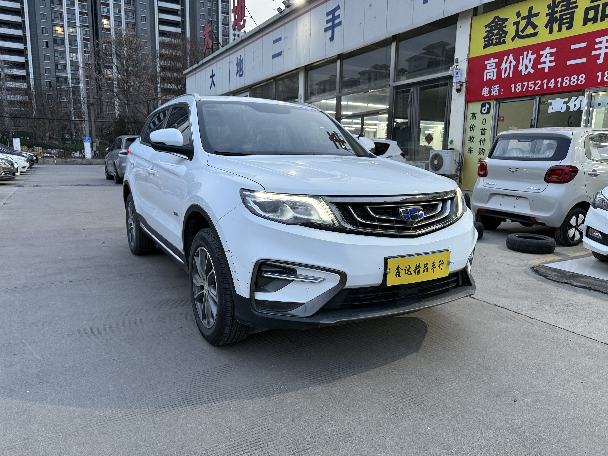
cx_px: 304
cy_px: 228
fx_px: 422
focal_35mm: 24
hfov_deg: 71.6
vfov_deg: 56.8
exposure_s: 1/55
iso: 320
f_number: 1.78
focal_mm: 6.76
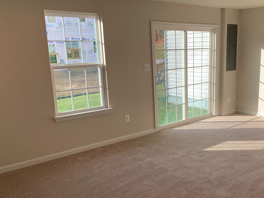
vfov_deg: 36.6
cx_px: 169
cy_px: 121
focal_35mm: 39
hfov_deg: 47.3
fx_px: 297
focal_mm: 4.25
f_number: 1.8
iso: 25
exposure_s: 1/248
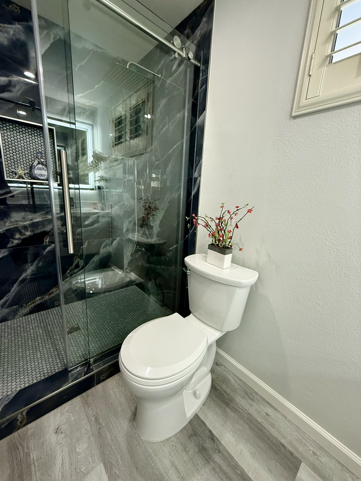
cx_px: 180
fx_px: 195
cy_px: 240
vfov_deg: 102.1
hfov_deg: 85.7
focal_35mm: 14
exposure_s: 1/120
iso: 320
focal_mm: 2.22
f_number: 2.2
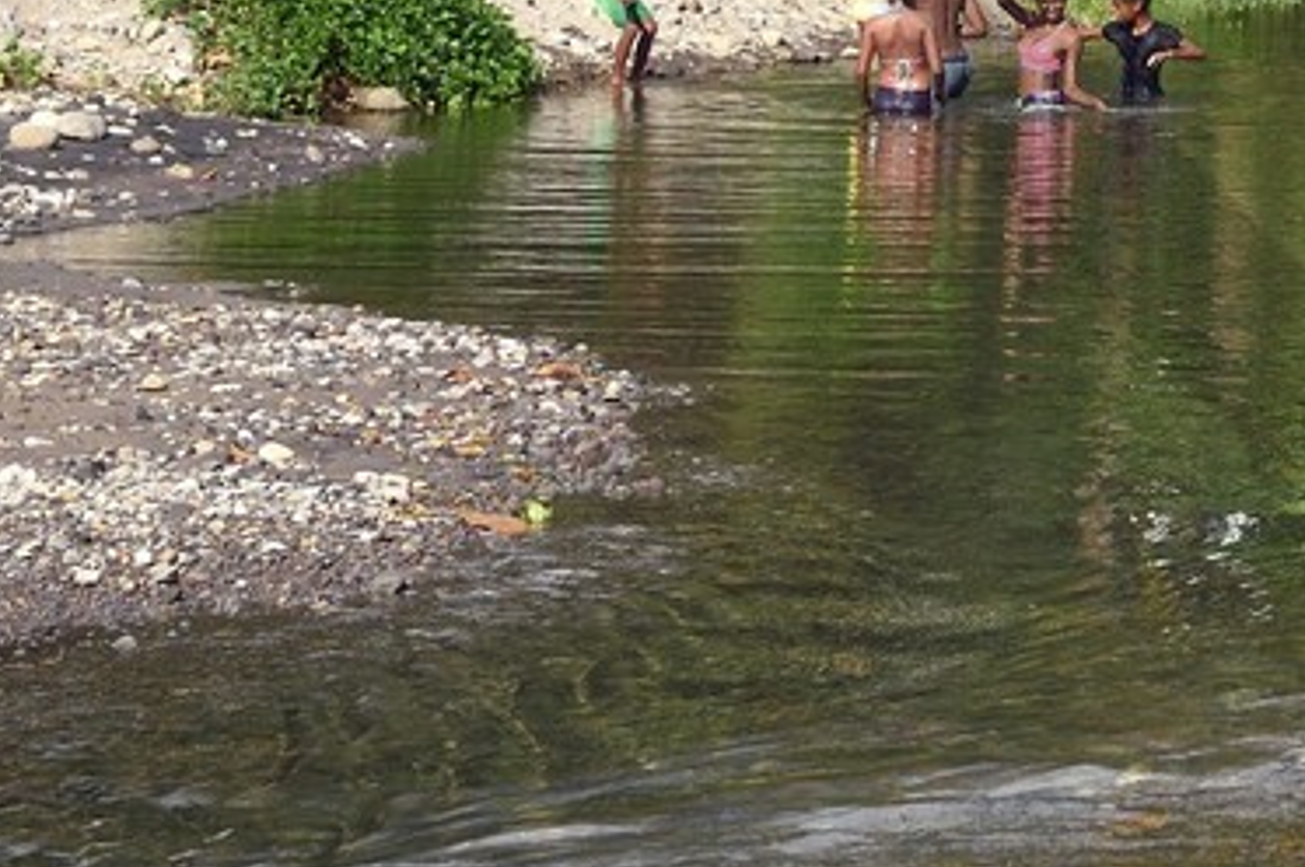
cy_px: -724
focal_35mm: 180
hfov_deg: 10.9
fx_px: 6519
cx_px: 2120
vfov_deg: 7.4
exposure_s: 1/250
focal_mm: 42
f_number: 11
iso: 200
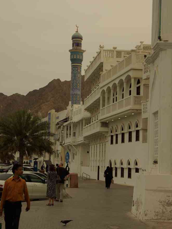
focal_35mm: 79
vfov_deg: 24.7
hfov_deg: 18.7
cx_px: 86
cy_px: 114
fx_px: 523
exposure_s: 1/180
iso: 100
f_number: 6.7
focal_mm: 47.5
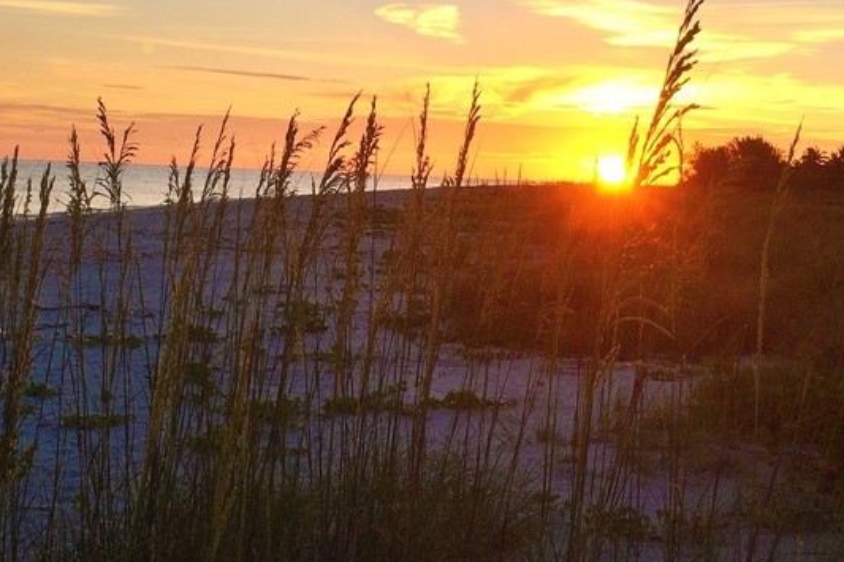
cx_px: 361
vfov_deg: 23.1
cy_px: 125
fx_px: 1359
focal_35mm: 58
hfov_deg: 34.4
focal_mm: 4.15
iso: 32
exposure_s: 1/471
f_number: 2.2
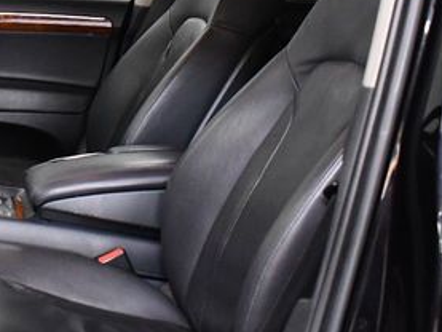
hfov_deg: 23.1
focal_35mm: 80
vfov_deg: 18.3
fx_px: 1022
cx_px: -29
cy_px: 63
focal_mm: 18
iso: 1800
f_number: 3.5
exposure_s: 1/125
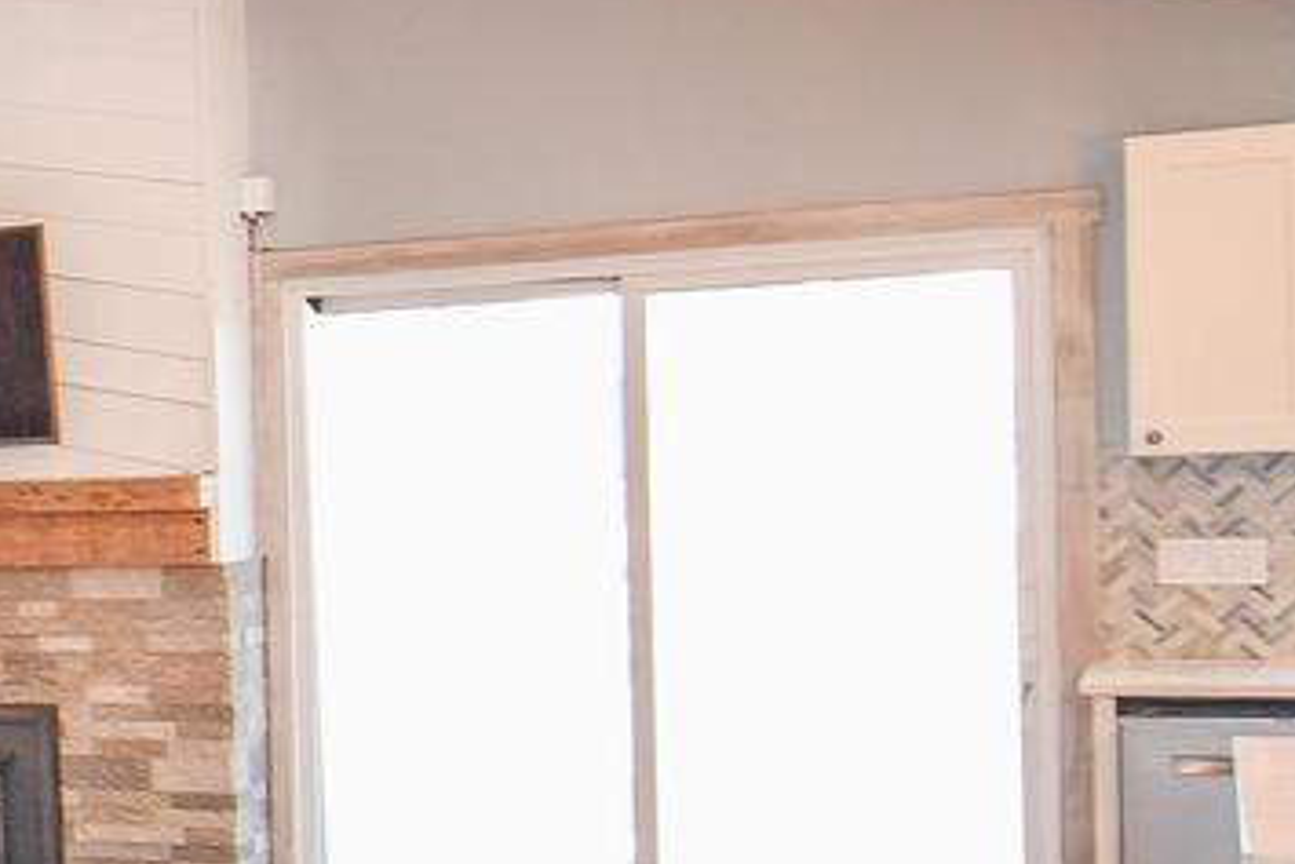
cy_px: 591
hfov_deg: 19.5
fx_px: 2627
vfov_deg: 18.6
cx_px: -1124
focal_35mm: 73
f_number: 6.3
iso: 400
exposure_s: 1/30
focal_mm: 12
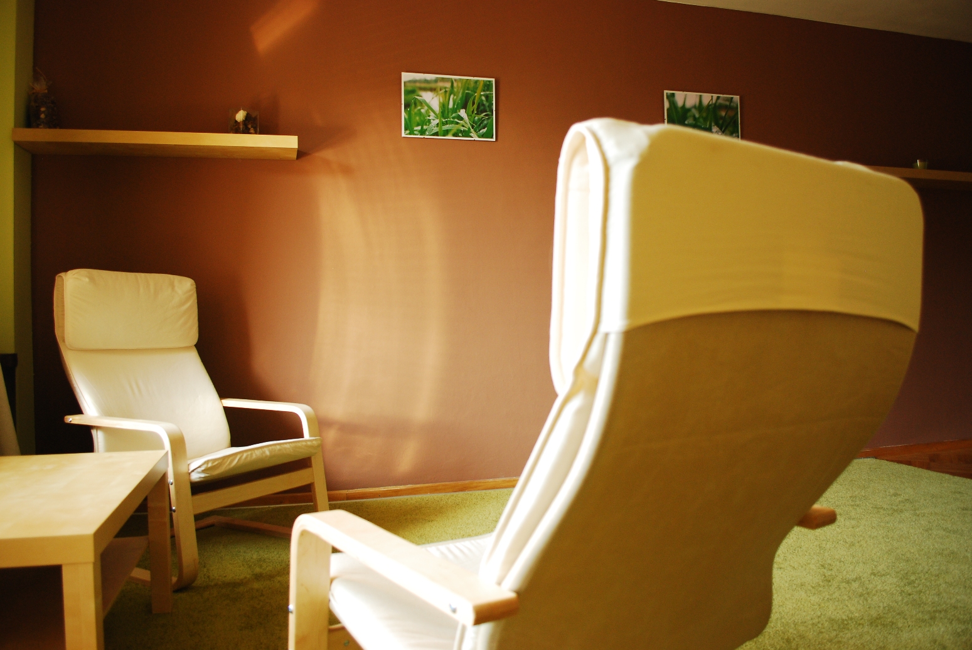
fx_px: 730
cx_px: 486
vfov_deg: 48.1
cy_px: 325
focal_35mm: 27
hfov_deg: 67.3
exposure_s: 1/15
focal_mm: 18
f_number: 3.5
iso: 400
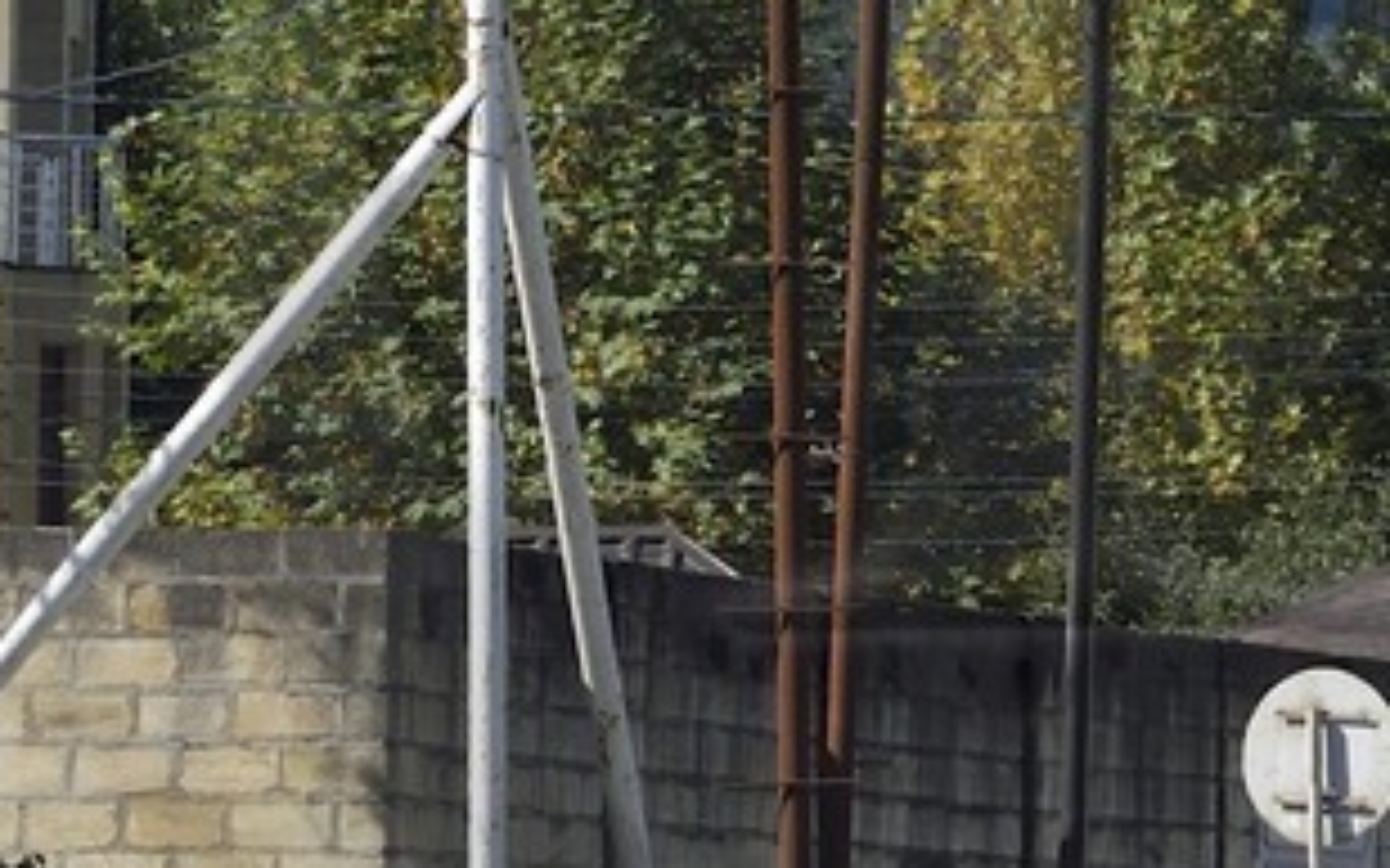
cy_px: -103
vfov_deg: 1.2
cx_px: 2002
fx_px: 39920
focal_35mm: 1054
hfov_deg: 2.0
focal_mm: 200
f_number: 11
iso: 200
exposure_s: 1/500
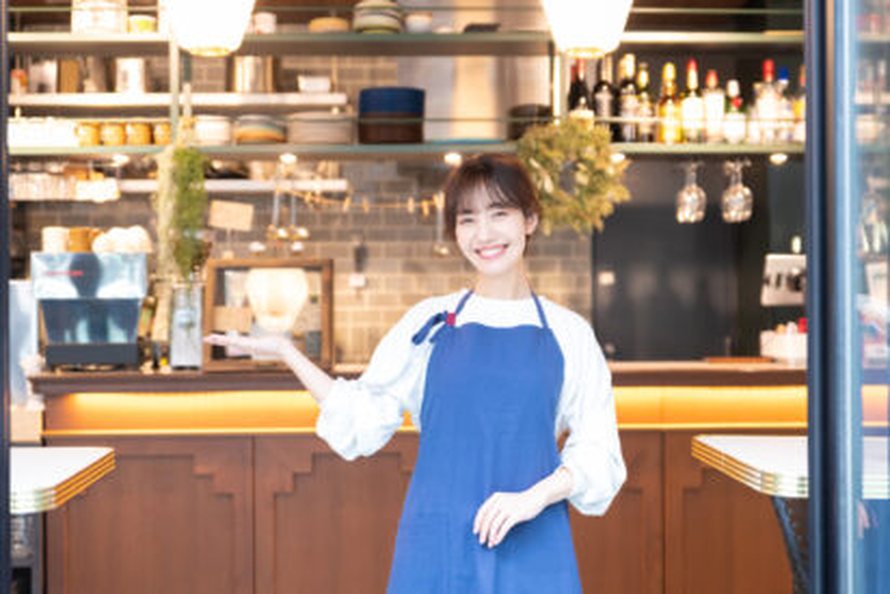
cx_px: 445
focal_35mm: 56
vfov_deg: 24.2
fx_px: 1385
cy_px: 297
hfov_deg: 35.6
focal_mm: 56
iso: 1000
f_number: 2.8
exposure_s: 1/80
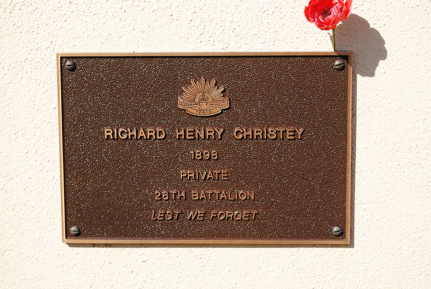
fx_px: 989
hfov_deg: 24.6
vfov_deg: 16.6
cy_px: 144
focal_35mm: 82
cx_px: 216
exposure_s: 1/250
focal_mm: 55
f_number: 8
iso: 100
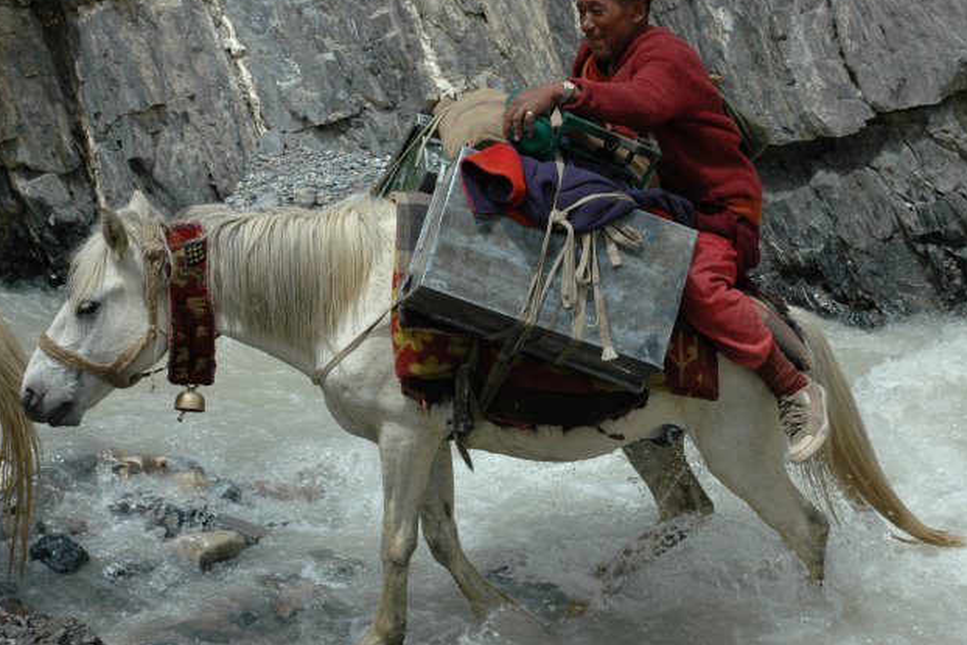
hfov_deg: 30.5
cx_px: 525
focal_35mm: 66
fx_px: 1773
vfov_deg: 20.6
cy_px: 275
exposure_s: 1/320
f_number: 9
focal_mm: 38
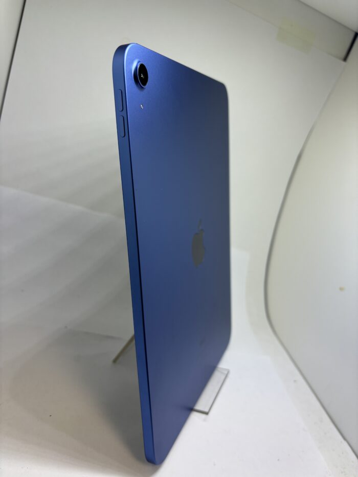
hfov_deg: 53.1
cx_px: 179
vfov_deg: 67.3
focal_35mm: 26
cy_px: 238
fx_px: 358
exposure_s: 1/121
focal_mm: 5.96
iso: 50
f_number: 1.6
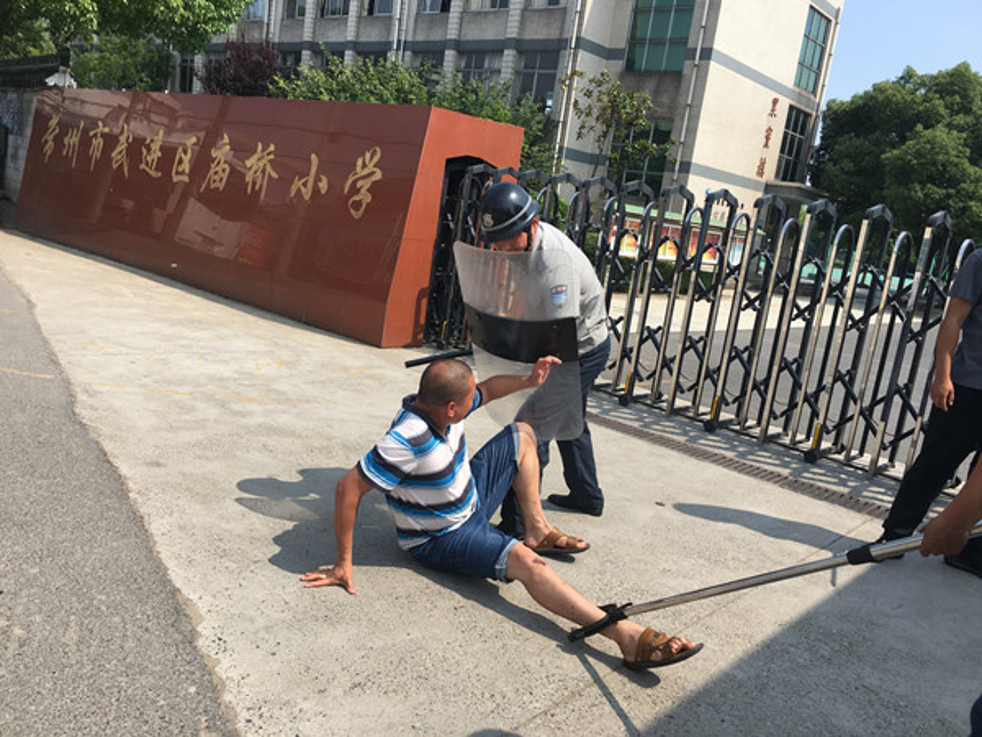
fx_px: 823
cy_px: 368
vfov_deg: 48.2
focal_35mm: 29
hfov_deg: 61.7
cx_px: 491
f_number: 2.2
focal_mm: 4.15
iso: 25
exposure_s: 1/1202
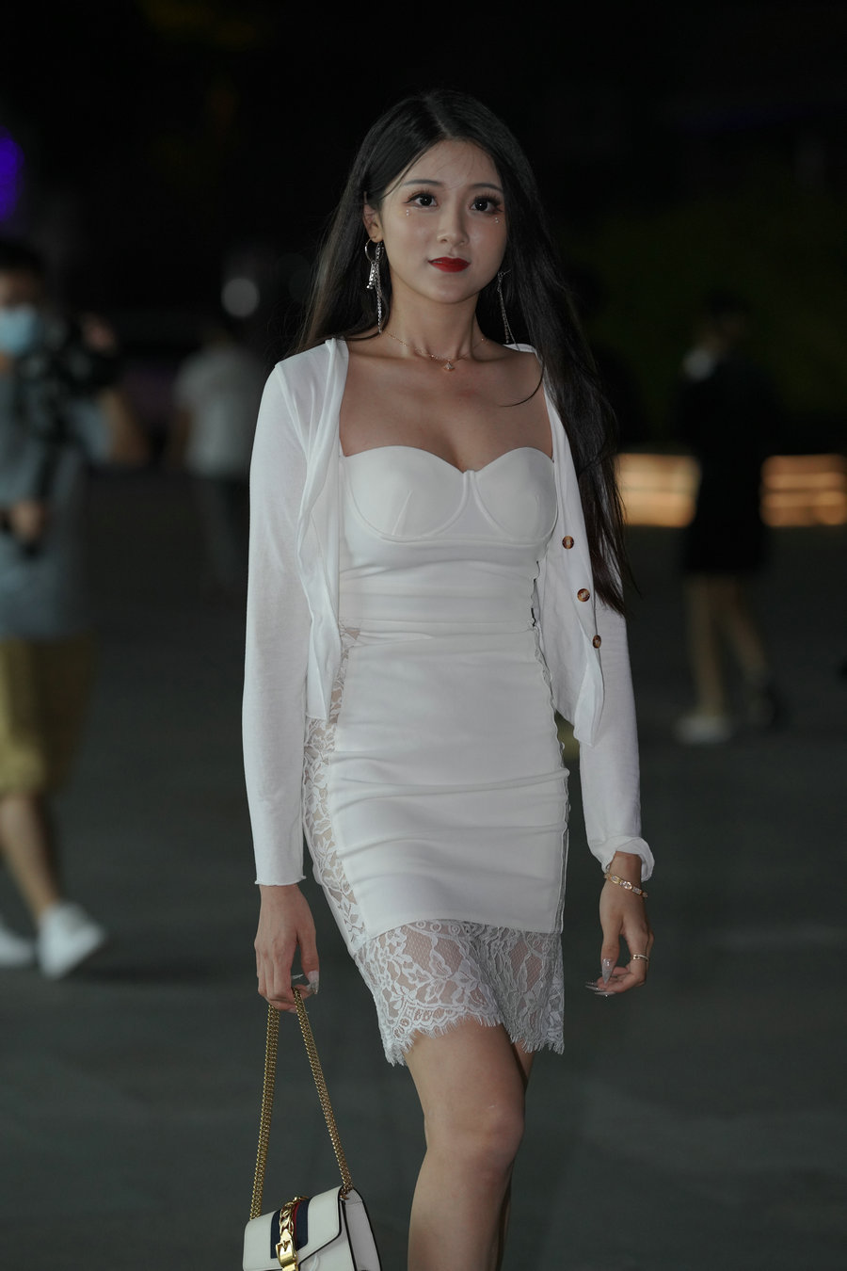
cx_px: 424
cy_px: 636
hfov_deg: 10.2
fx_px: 4764
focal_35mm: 135
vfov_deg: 15.2
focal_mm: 135
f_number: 2.8
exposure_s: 1/320
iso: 1250
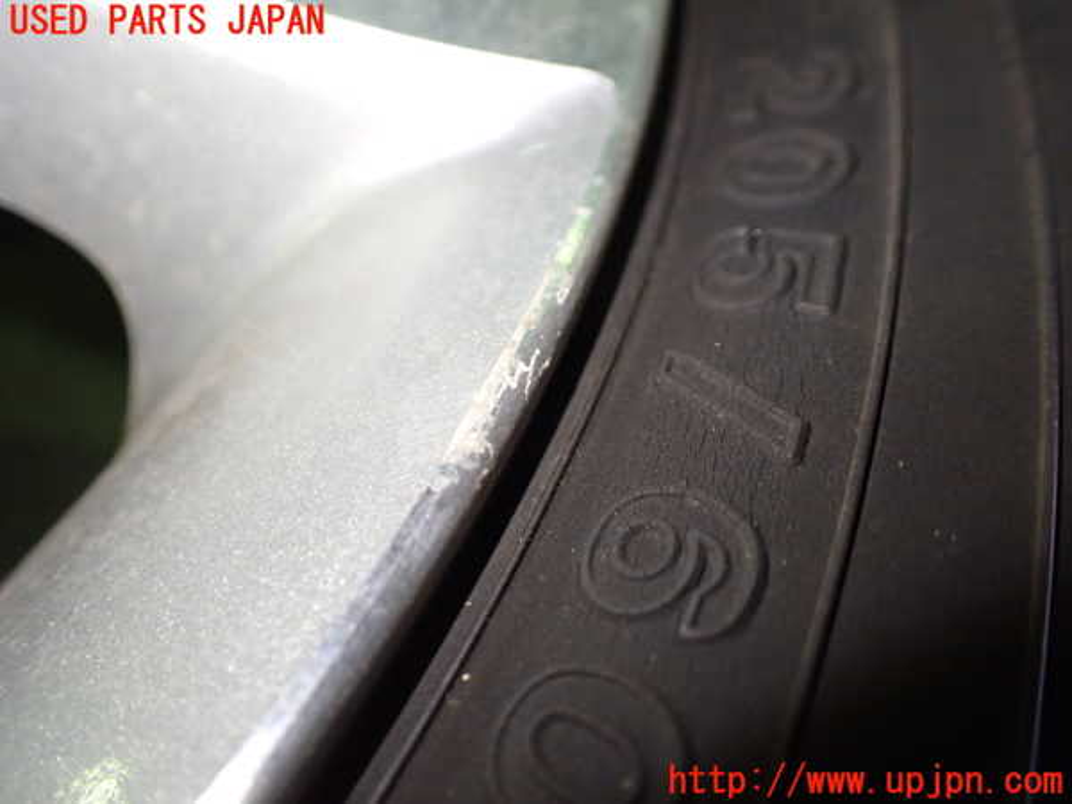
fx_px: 929
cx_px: 536
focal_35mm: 30
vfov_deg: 46.8
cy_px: 402
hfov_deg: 60.0
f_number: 2.3
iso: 640
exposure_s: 1/125
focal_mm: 5.4
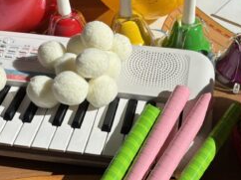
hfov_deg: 43.6
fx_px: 299
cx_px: 149
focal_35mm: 43
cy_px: 106
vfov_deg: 33.5
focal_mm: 5.96
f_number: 1.6
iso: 50
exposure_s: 1/2151
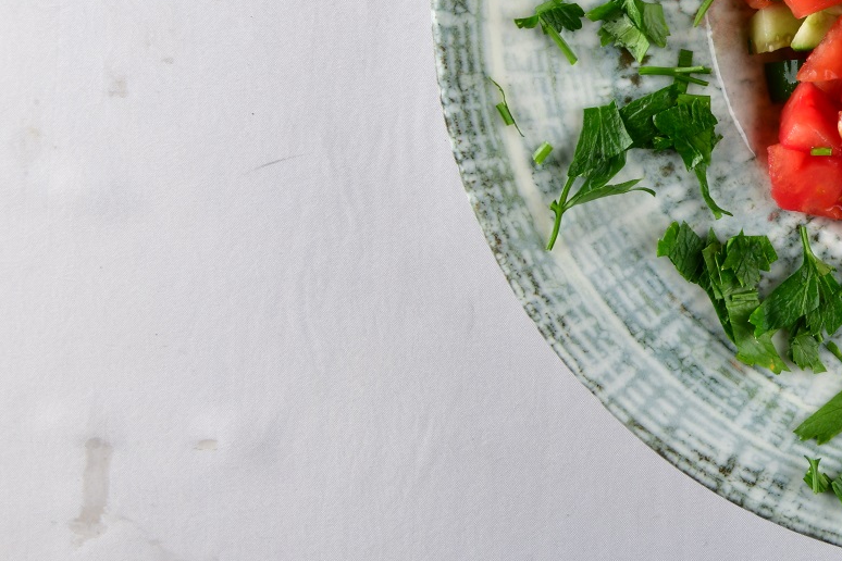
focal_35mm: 62
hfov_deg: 27.9
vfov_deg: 20.8
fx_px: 1450
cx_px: 1035
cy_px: -70
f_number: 22
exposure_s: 1/160
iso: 80
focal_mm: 24
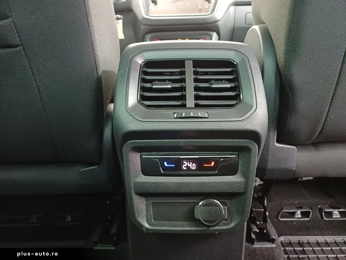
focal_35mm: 25
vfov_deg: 54.9
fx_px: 250
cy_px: 130
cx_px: 173
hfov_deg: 69.4
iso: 1600
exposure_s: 1/20
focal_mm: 4.65
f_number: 1.8
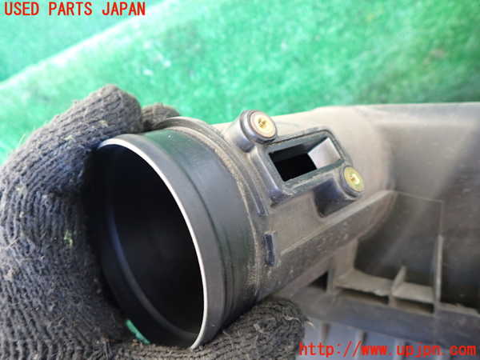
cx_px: 240
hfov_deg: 69.4
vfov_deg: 54.9
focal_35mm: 25
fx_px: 347
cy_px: 180
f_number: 2
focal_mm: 4.5
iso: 400
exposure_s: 1/30
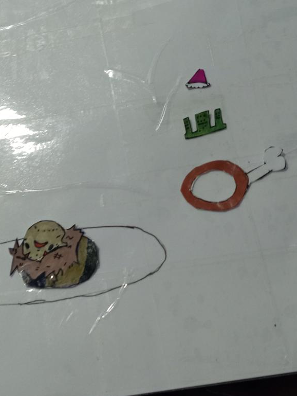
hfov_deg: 27.0
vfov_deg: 35.5
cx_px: 151
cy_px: 197
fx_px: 617
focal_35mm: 54
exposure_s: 1/25
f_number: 1.8
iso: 644
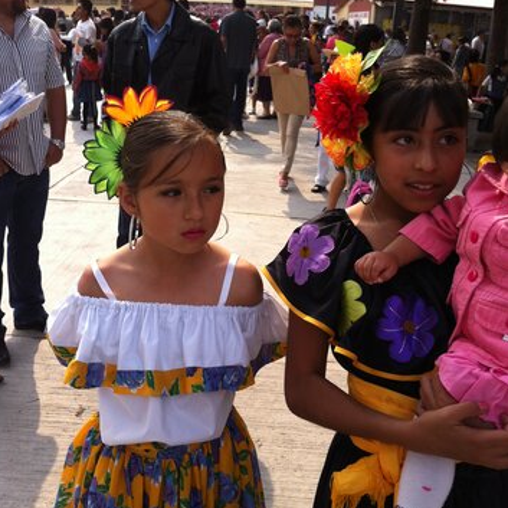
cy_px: 242
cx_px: 254
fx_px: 697
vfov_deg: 40.0
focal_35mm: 42
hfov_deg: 40.0
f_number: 2.8
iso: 80
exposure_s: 1/520
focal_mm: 3.85
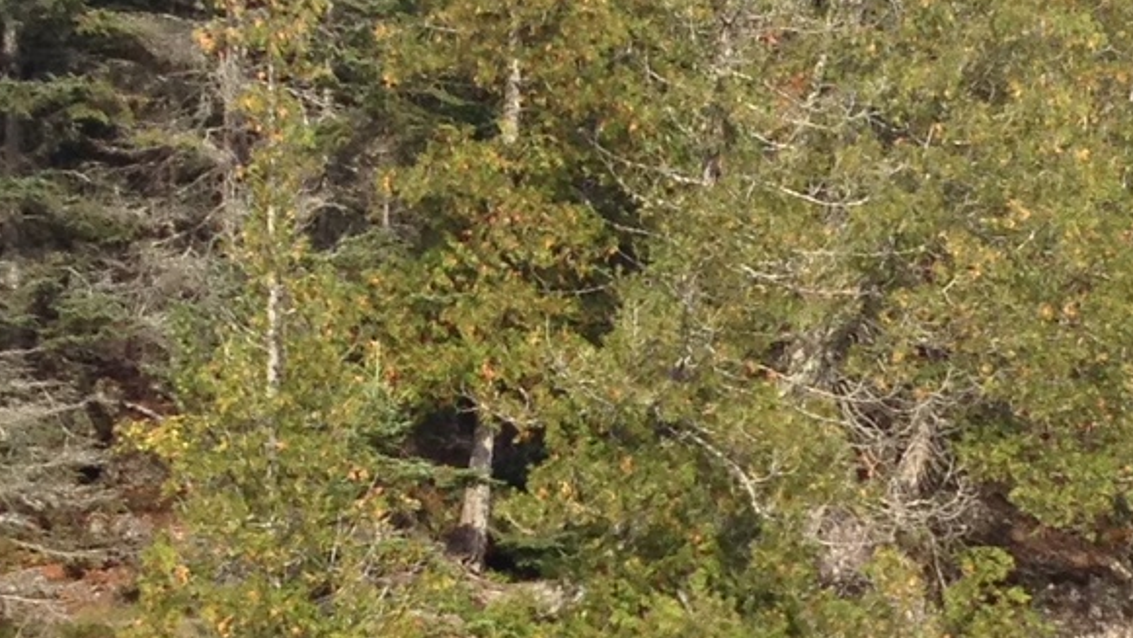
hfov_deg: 13.1
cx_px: 817
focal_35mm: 164
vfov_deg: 7.4
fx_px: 4928
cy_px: 735
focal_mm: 4.28
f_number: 2.4
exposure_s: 1/890
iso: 50
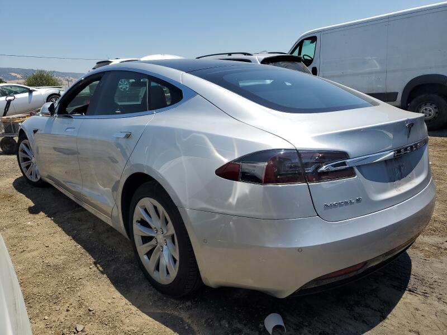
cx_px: 224
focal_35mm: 26
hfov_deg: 67.3
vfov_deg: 53.1
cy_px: 168
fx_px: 336
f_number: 1.5
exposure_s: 1/5000
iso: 50
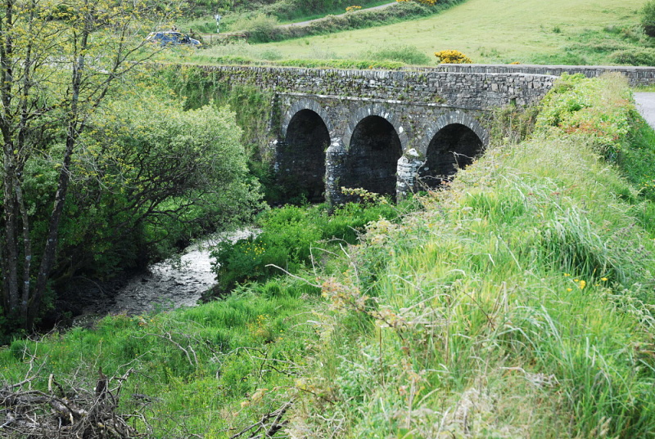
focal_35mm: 57
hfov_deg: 35.0
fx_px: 1039
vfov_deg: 23.9
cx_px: 328
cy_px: 220
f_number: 7.1
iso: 400
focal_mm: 38
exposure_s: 1/200
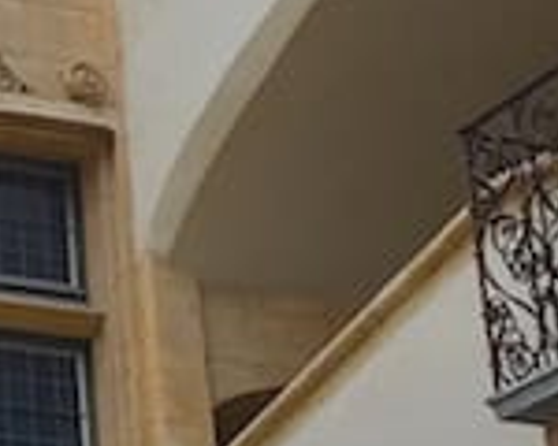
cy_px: 160
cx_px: -346
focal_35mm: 151
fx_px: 2494
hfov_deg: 12.0
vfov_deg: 10.2
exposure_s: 1/100
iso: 32
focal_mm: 4.2
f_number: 2.2
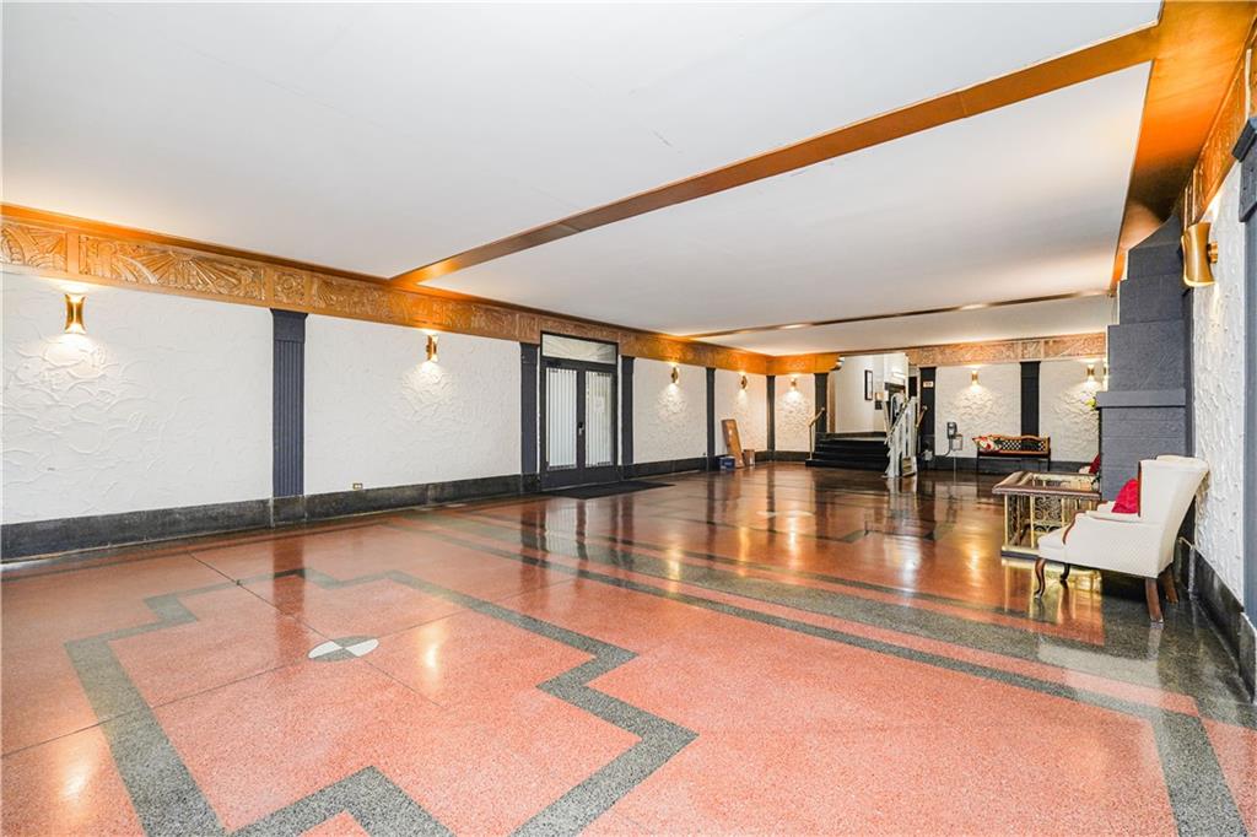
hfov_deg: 96.8
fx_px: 558
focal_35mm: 16
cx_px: 628
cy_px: 418
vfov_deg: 73.7
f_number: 4
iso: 400
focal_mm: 16
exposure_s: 1/30
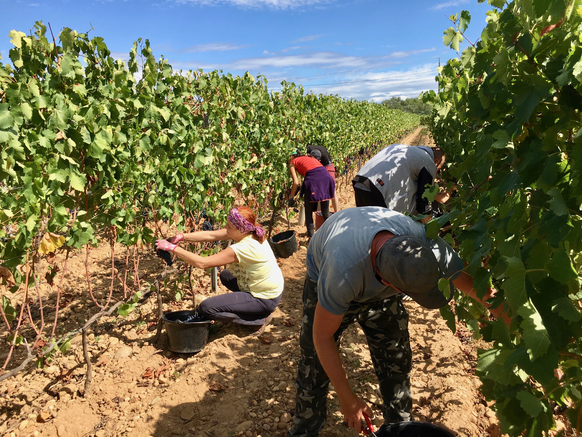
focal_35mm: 29
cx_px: 291
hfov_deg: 61.7
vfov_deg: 48.2
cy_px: 218
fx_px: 488
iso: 25
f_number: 2.2
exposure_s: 1/1304
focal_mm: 4.15
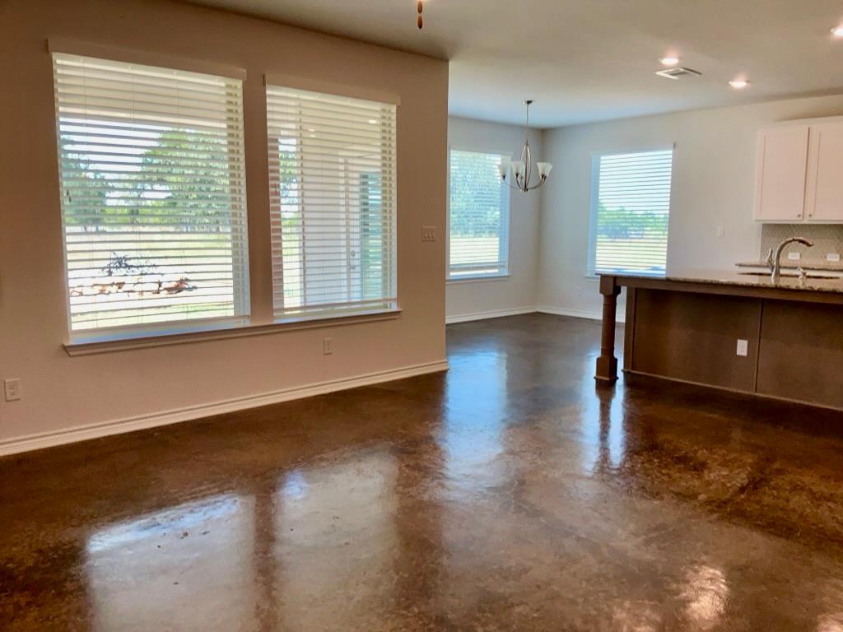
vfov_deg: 51.4
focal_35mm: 27
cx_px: 422
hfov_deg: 65.3
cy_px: 316
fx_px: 658
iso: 32
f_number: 1.8
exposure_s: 1/120
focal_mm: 3
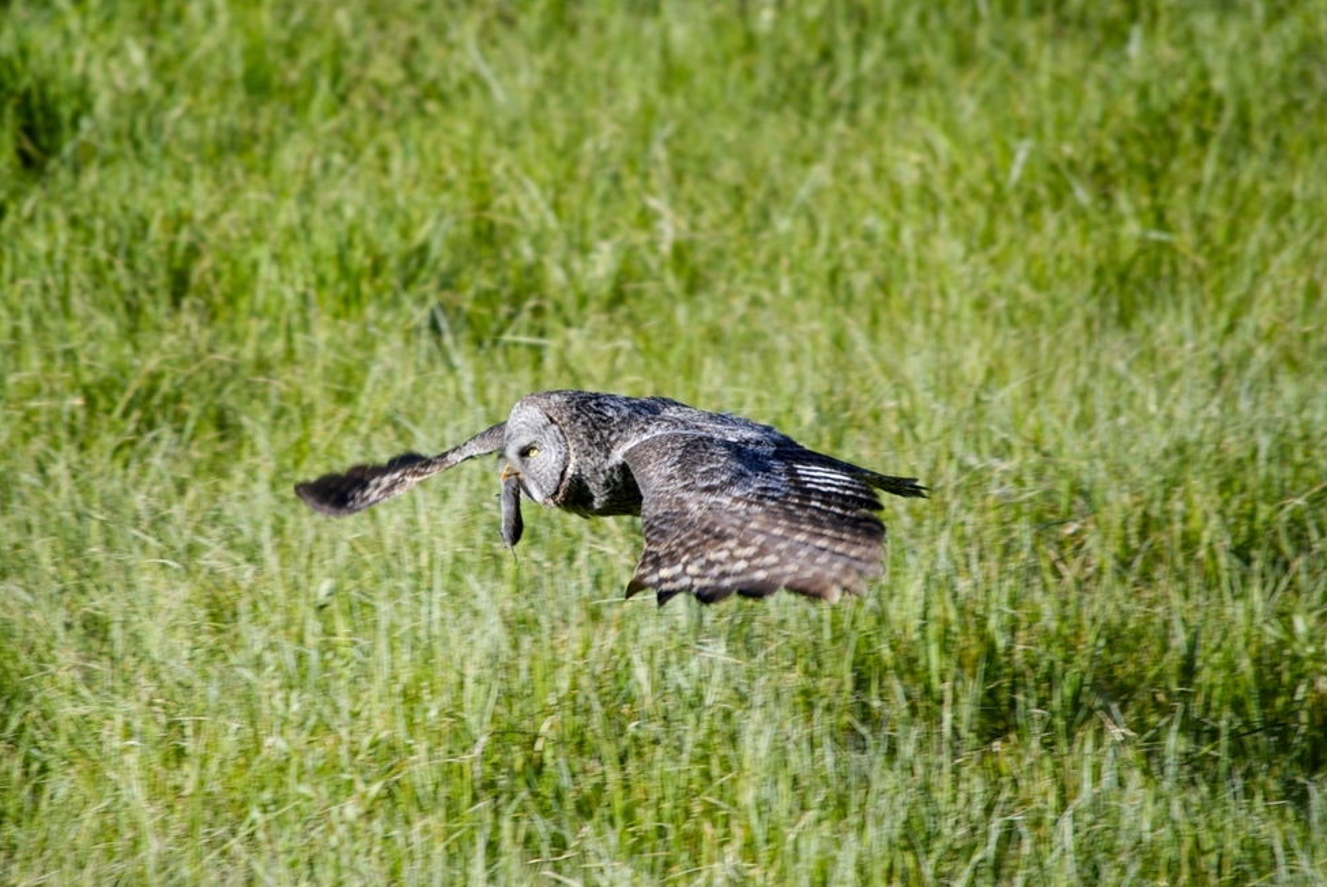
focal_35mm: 540
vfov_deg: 2.6
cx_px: 550
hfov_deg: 3.8
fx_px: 19922
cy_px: 471
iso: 200
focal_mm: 300
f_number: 5.6
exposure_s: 1/500
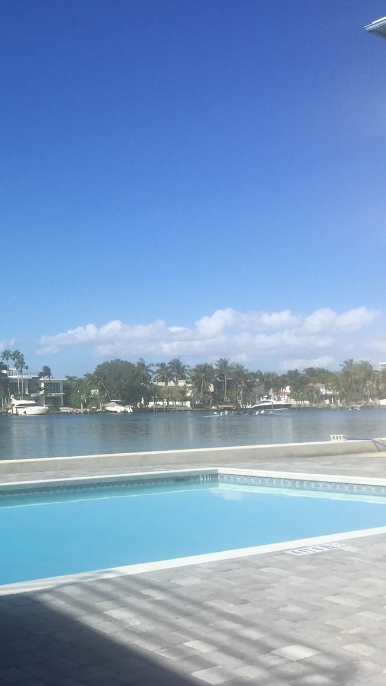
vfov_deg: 47.4
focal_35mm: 43
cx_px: -73
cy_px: 339
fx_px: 783
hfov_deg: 25.1
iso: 32
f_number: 2.2
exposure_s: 1/2825
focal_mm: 4.15
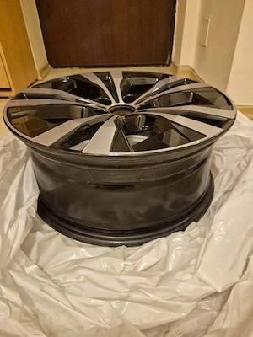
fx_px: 224
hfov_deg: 58.9
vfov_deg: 73.9
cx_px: 126
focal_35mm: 23
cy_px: 168
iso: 1600
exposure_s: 1/100
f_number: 1.8
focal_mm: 5.4
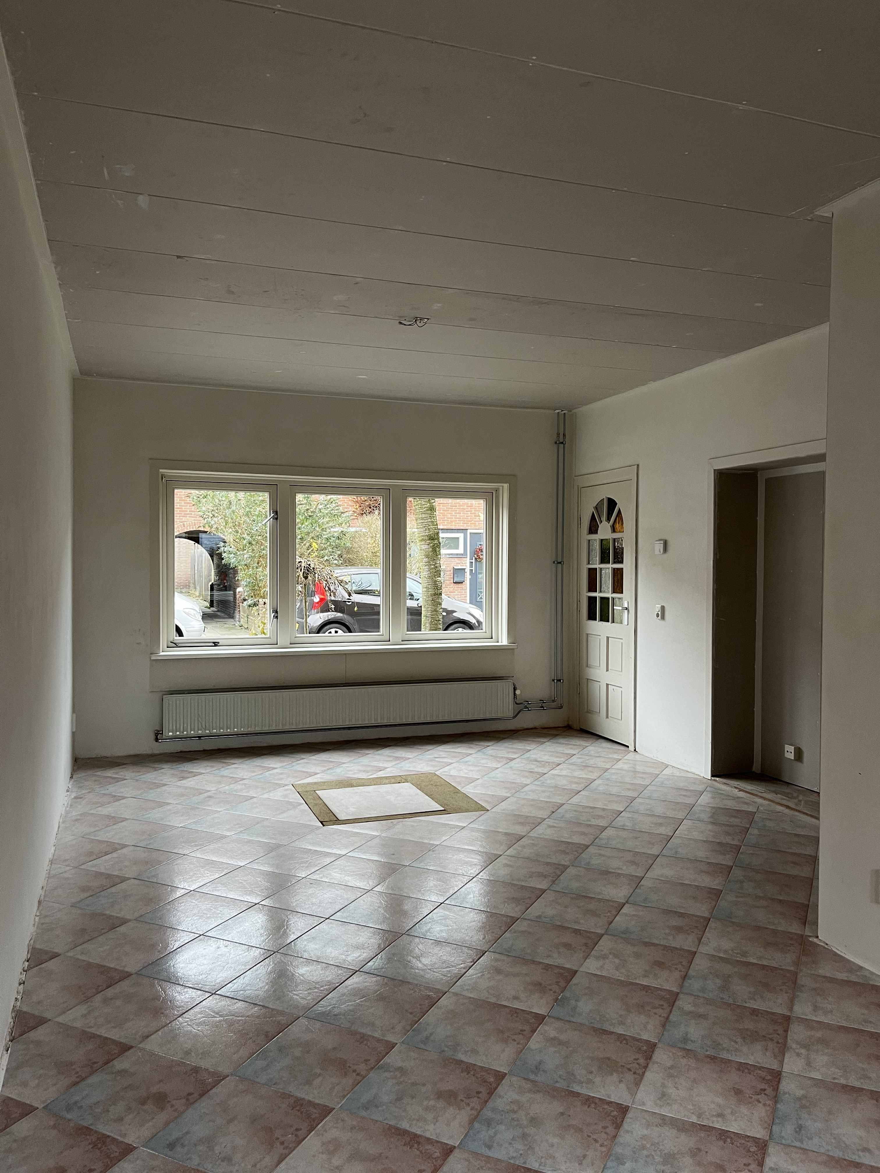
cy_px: 586
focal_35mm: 26
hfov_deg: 53.1
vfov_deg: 67.3
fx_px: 881
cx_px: 440
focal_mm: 5.1
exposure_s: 1/66
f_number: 1.6
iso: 125
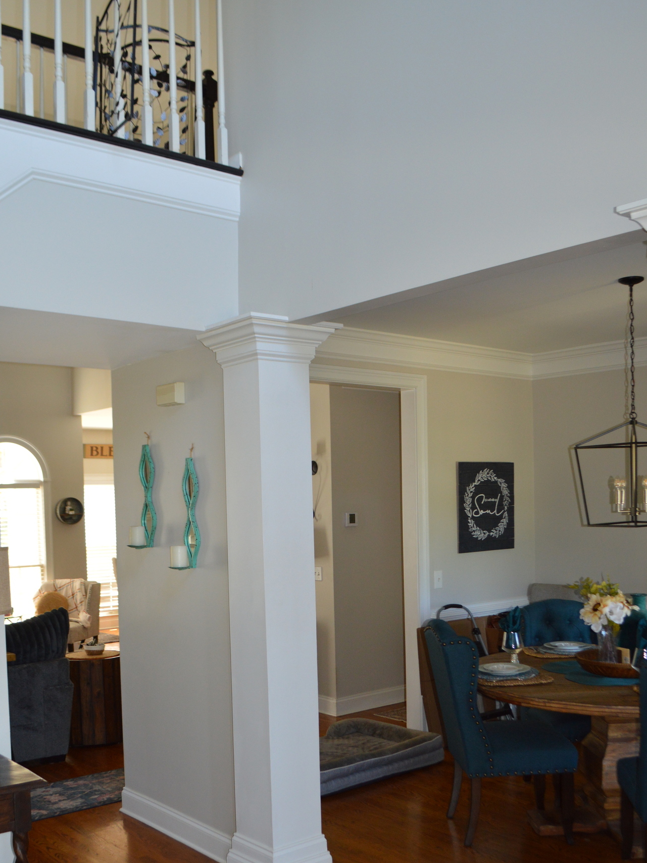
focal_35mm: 35
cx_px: 293
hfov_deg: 40.7
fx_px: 872
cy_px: 541
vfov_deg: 52.1
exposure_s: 1/60
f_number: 3.5
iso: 400
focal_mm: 18
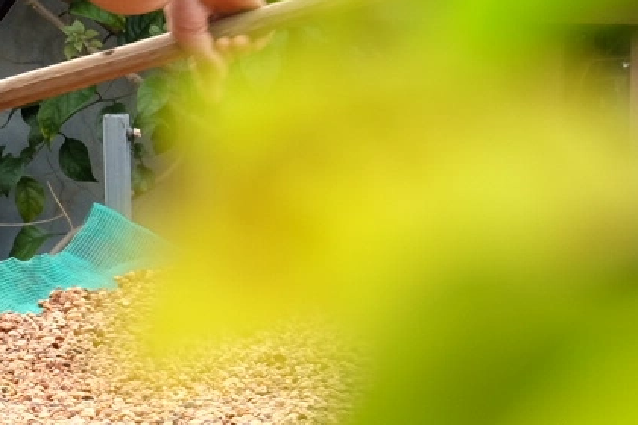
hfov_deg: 4.3
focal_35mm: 478
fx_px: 8471
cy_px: 6
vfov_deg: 2.9
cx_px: -465
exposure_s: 1/60
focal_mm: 75.4
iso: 400
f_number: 9
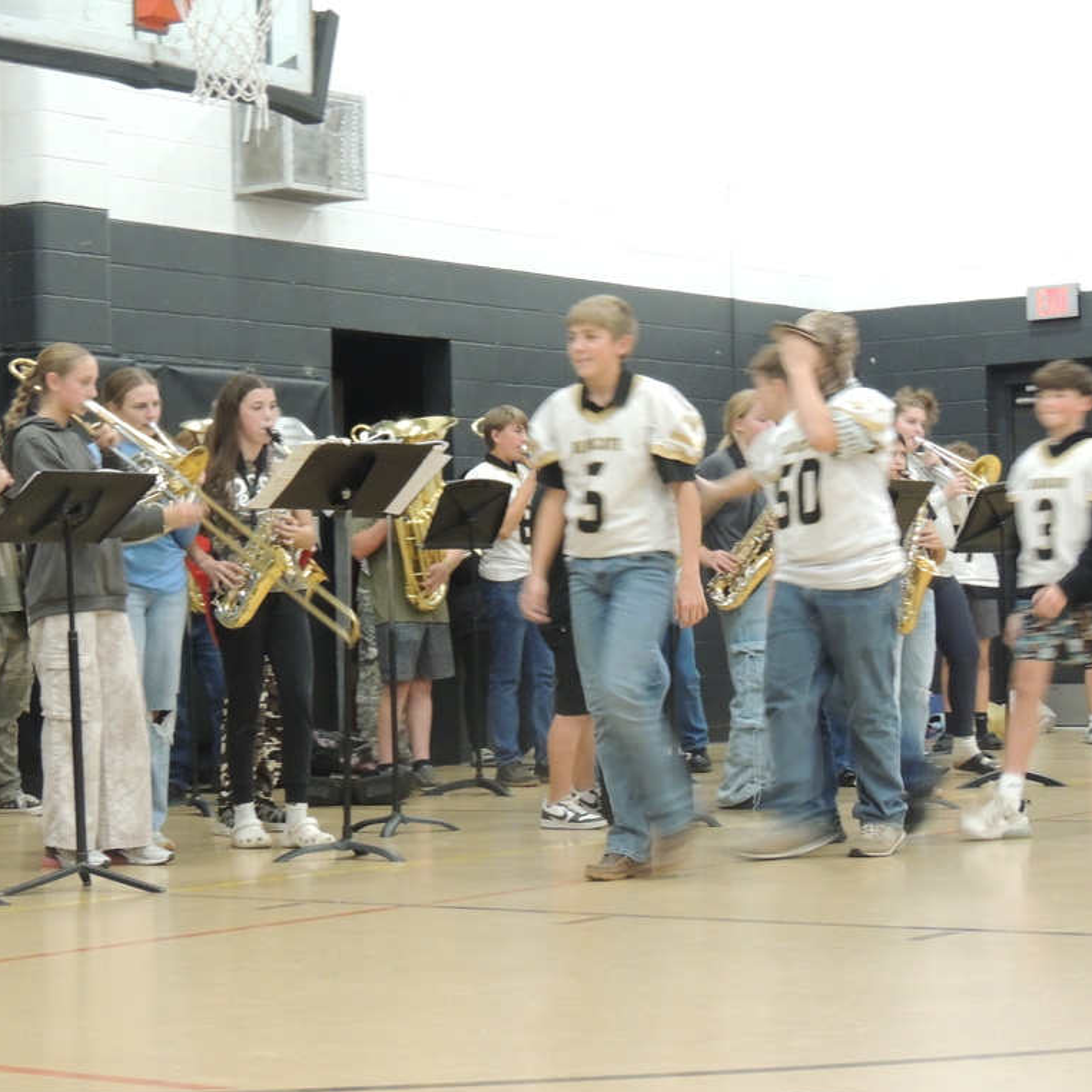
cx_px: 501
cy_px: 548
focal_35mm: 89
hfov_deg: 19.5
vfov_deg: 19.5
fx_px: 3176
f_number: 3.9
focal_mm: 13.3
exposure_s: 1/25
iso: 800
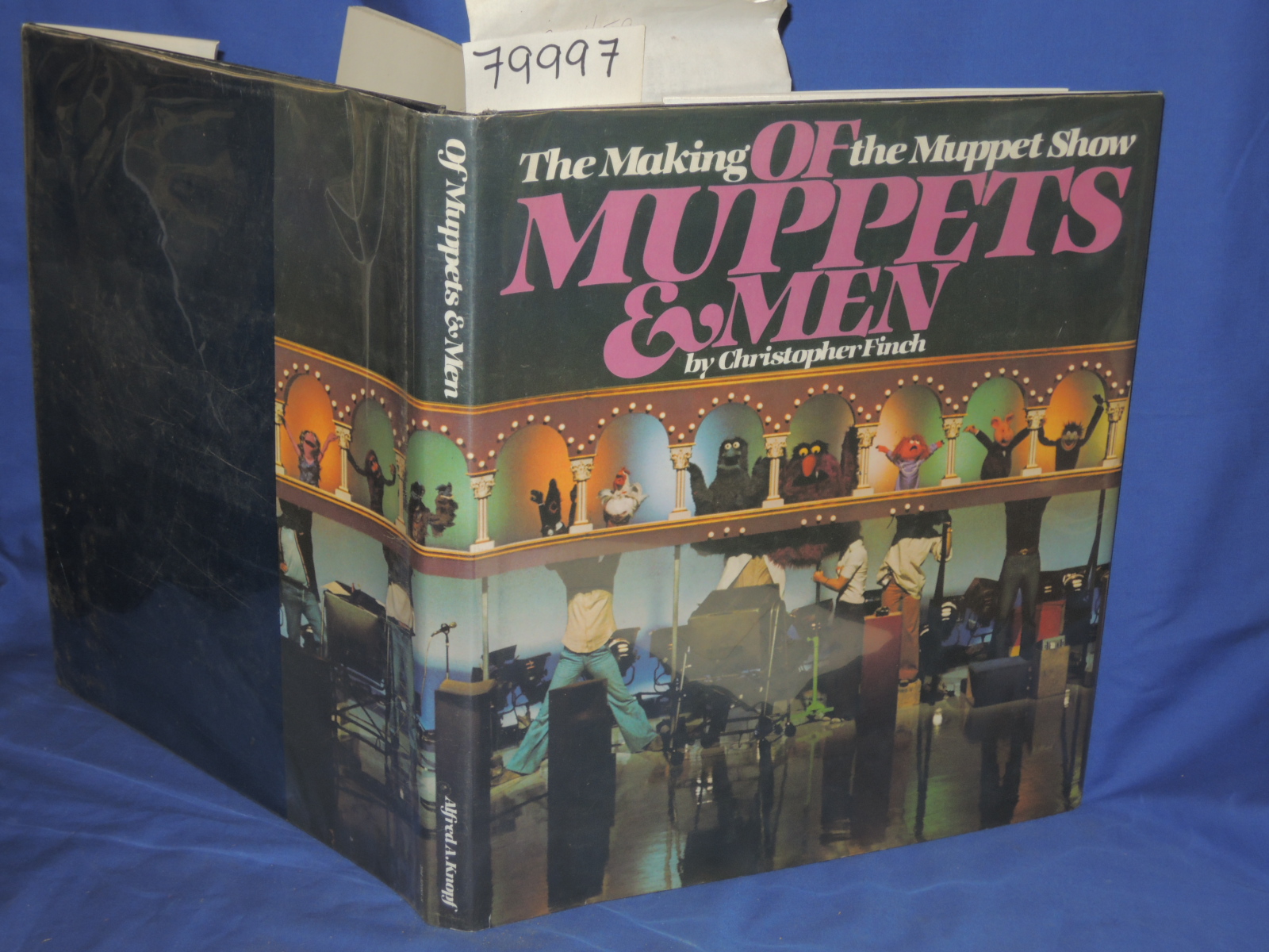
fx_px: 2016
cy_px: 476
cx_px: 634
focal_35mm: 55
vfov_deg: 26.6
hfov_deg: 34.9
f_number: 4
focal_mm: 9.9
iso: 200
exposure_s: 1/50
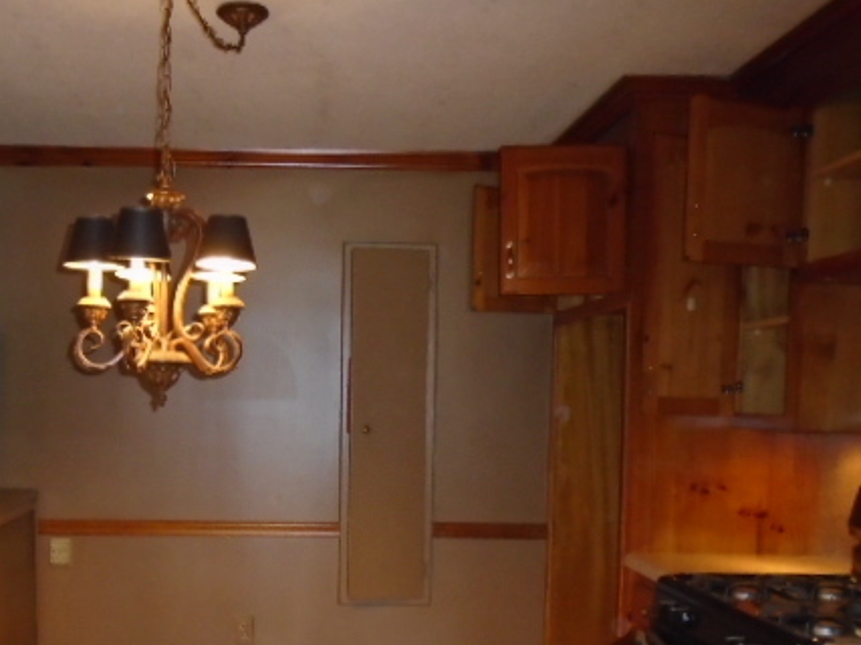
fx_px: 970
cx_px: 304
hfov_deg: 47.3
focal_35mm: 39
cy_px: 454
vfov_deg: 36.2
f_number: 3.2
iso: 400
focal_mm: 4.6
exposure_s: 1/30
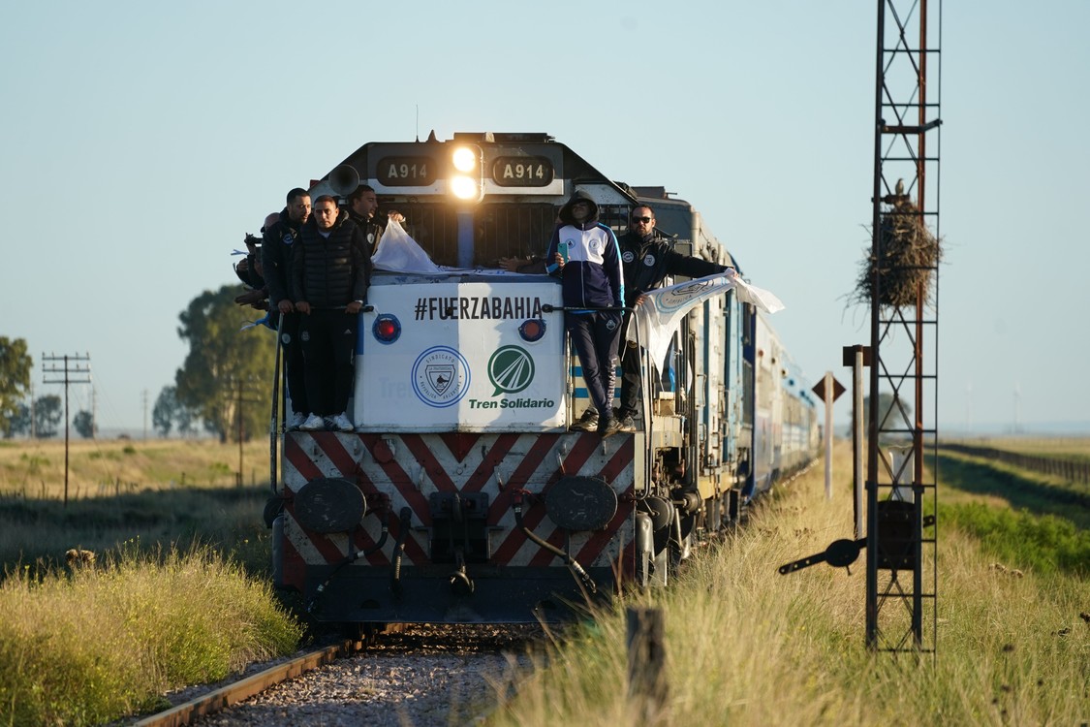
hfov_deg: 6.9
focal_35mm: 300
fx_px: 9083
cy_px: 364
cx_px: 545
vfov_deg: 4.6
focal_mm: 300
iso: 320
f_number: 5.6
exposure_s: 1/640
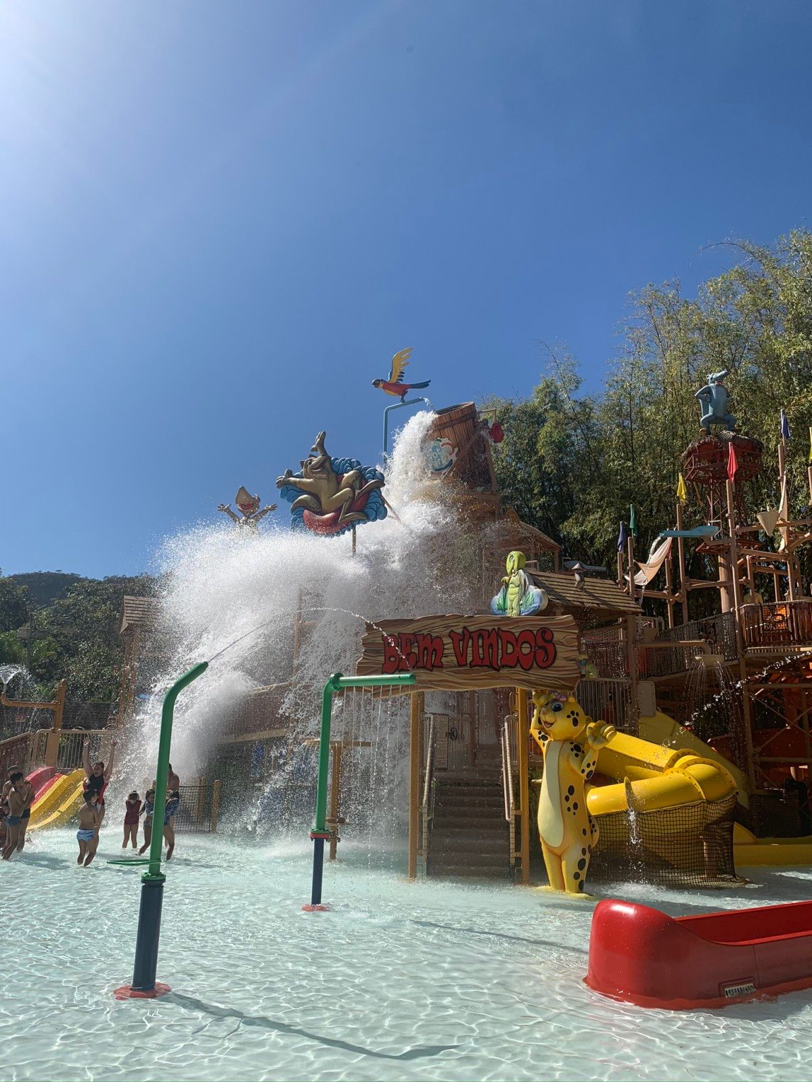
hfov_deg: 53.1
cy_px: 541
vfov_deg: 67.3
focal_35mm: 26
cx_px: 406
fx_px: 813
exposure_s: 1/3289
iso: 25
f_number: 1.8
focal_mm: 4.25
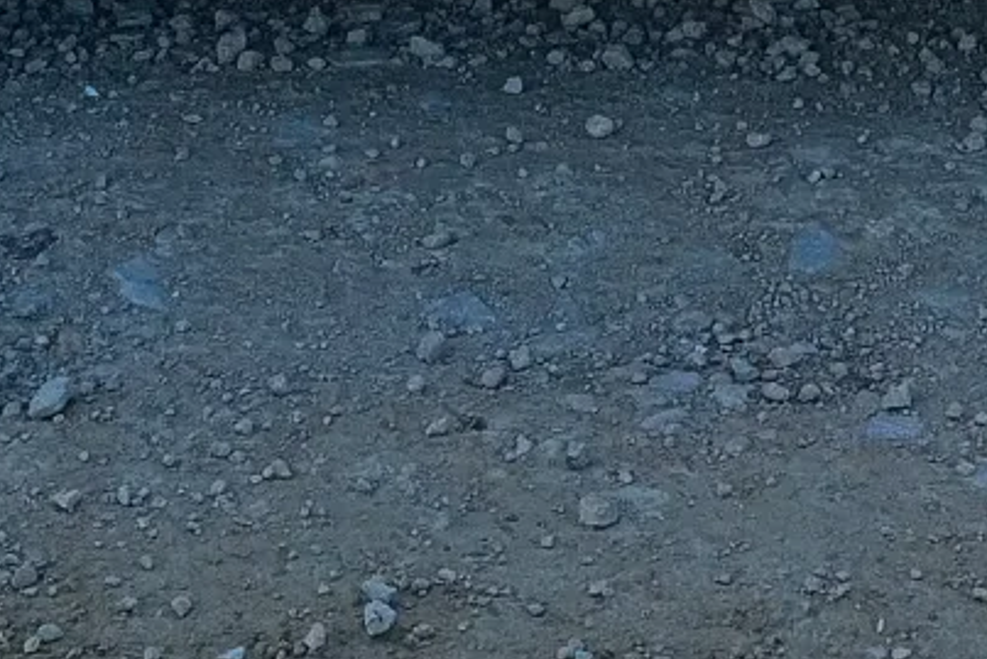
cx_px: 879
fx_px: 3401
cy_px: -642
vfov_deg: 10.2
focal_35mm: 124
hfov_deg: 16.3
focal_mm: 4.71
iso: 50
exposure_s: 1/597
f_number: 1.7
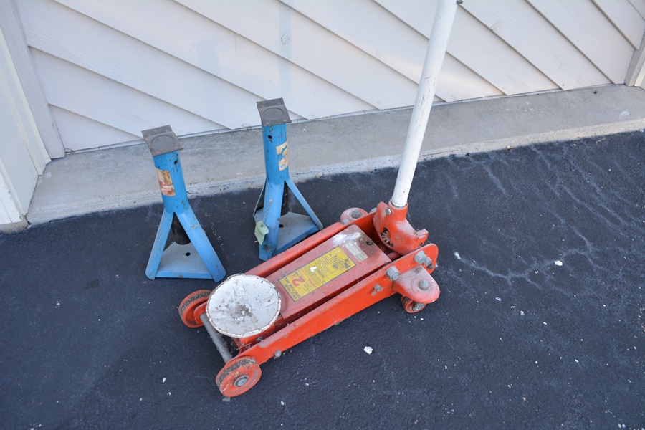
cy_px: 215
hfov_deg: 67.4
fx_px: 484
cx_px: 322
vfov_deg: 47.9
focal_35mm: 27
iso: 400
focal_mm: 18
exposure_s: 1/125
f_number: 5.6
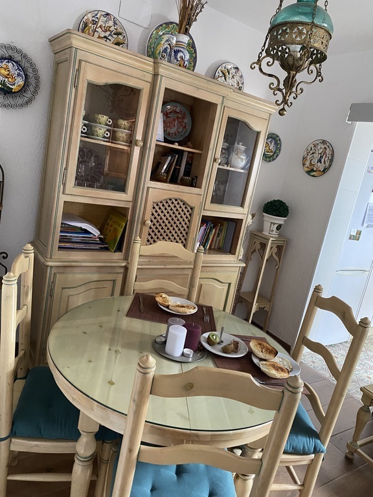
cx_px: 186
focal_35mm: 26
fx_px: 374
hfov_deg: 53.1
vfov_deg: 67.3
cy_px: 248
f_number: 1.8
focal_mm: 4.25
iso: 400
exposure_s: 1/33
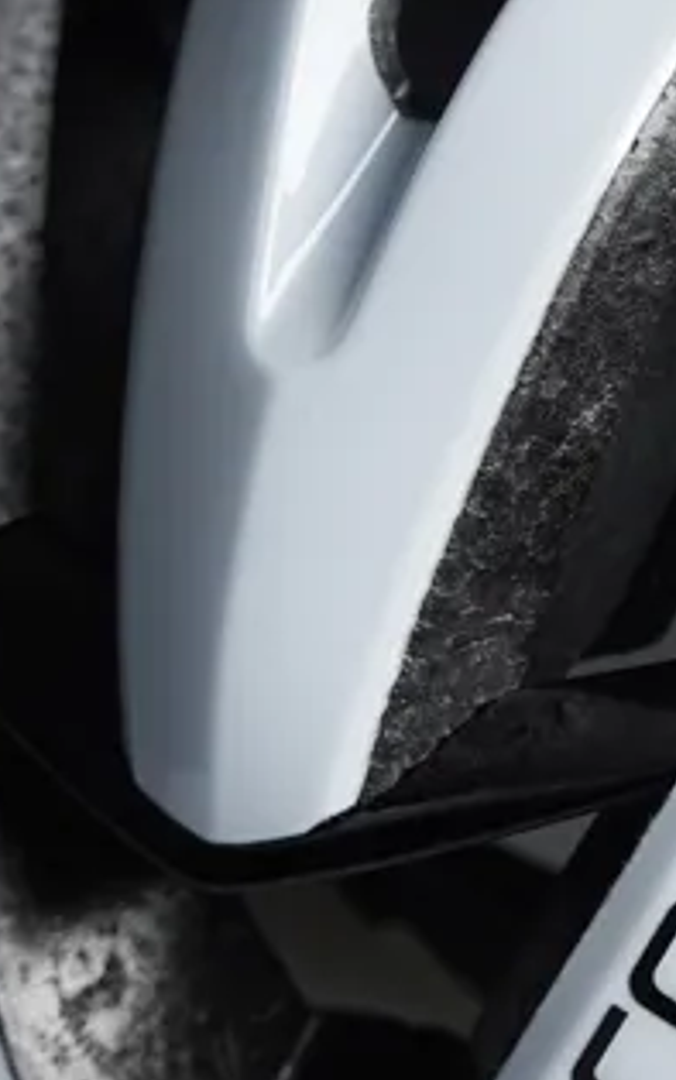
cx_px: 992
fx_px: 4803
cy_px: 705
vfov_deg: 12.8
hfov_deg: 7.9
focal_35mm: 163
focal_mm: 42
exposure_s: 1/200
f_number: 6.3
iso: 160
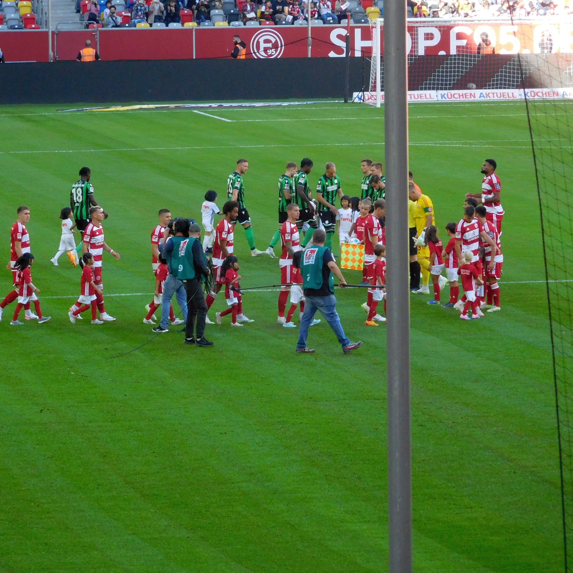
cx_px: 287
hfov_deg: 7.4
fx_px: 4438
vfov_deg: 7.4
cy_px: 288
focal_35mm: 237
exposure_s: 1/200
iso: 400
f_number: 5.4
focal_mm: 35.7
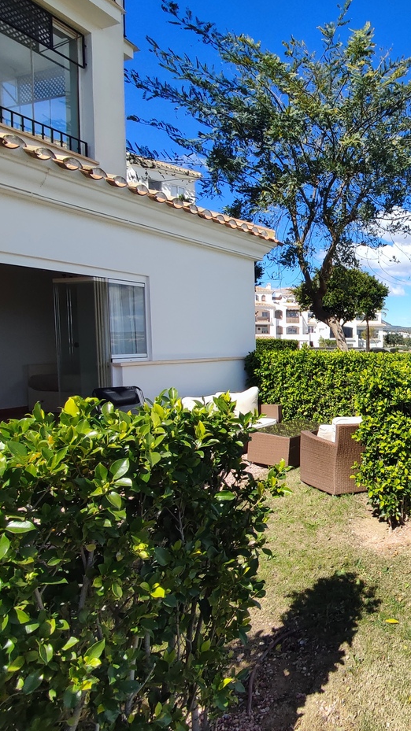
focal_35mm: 24
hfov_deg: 41.7
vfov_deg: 76.3
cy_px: 374
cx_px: 407
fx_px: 465
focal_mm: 1.65
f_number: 2.2
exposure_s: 1/1106
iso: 50
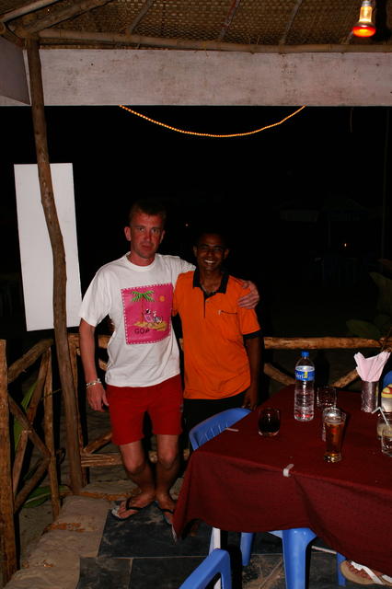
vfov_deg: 53.2
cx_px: 196
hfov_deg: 36.8
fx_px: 589
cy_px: 294
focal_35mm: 36
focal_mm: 24
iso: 200
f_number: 8
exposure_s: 1/60
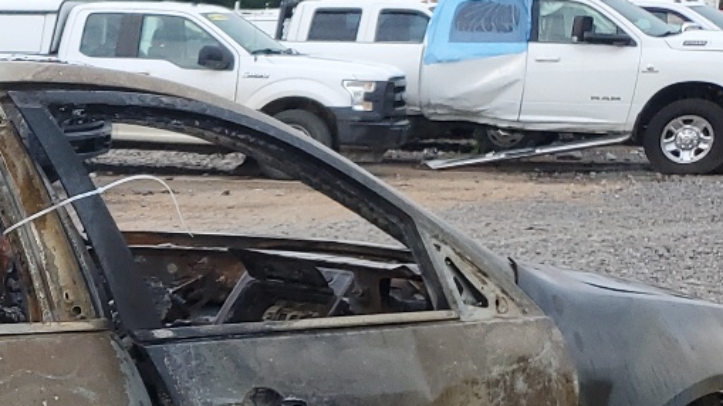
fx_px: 1706
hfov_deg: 21.3
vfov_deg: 13.1
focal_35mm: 89
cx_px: -264
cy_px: 527
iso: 55
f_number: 1.5
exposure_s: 1/120
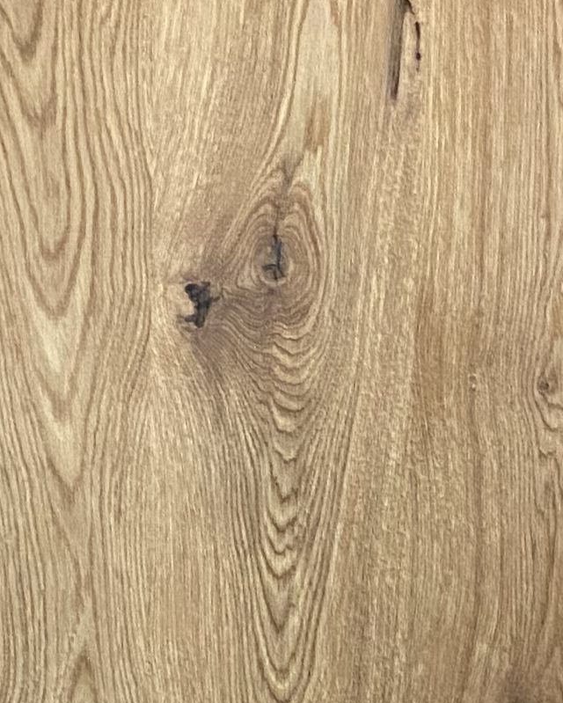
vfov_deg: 15.0
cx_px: 289
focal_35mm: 128
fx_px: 2664
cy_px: 531
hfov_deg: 12.1
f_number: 1.8
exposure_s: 1/25
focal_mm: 4.25
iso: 640
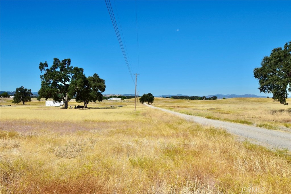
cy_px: 97
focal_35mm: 28
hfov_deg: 64.5
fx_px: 230
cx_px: 146
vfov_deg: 45.7
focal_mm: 19
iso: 200
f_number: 11
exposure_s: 1/500
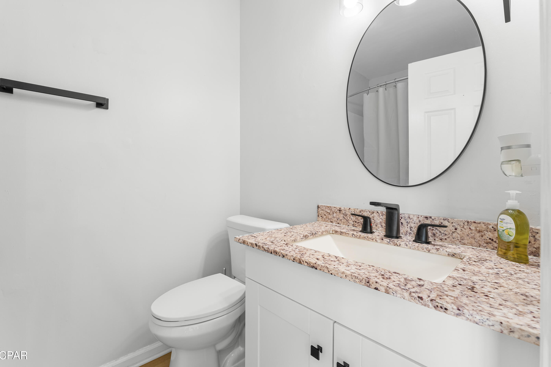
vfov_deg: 74.6
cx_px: 257
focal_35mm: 16
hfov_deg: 97.5
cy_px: 177
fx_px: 241
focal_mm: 14.7
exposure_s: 1/5
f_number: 8
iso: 400
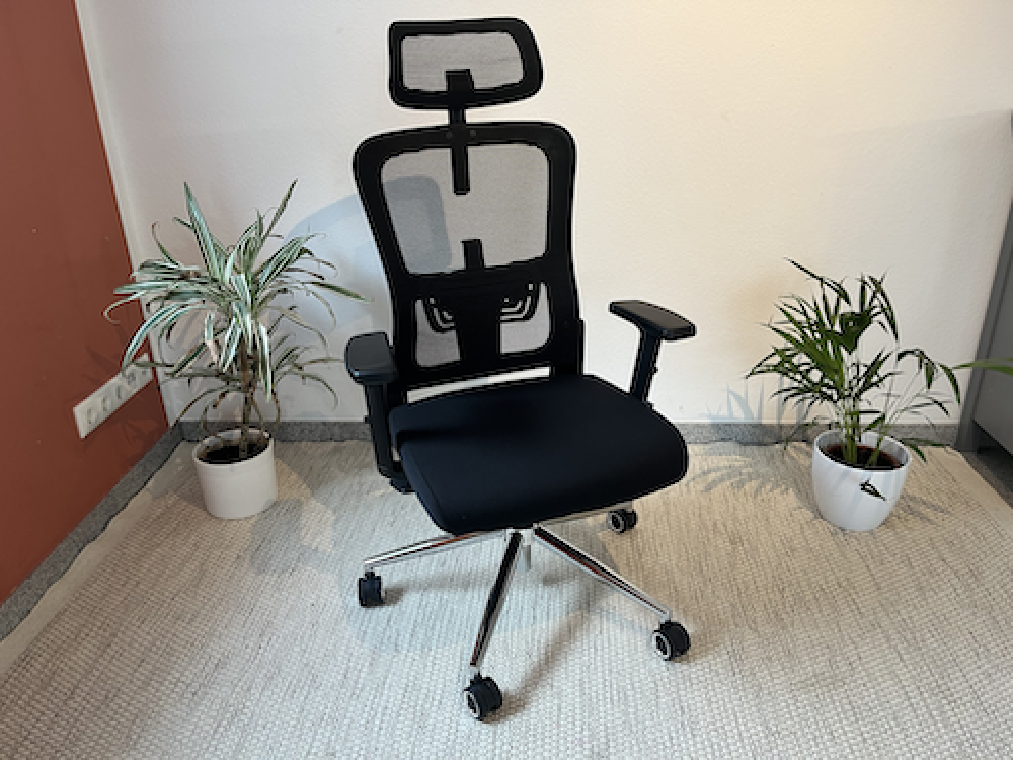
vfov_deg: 53.1
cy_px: 380
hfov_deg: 67.3
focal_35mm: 26
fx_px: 761
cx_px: 506
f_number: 1.6
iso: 125
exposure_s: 1/50
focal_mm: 5.1
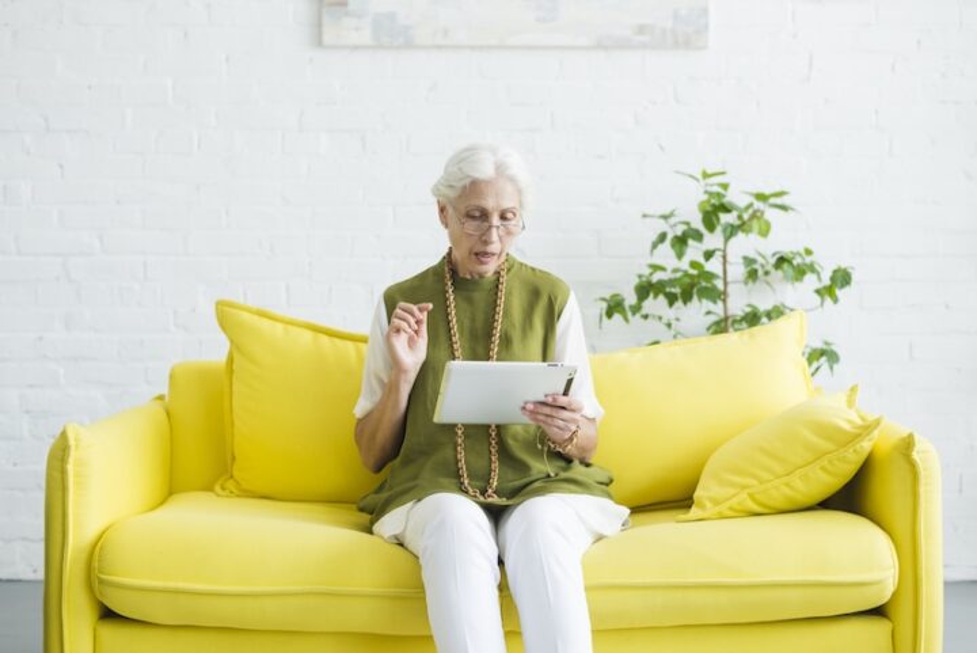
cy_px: 326
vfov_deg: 27.0
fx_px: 1358
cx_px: 488
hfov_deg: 39.6
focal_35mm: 50
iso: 320
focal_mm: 50
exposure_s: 1/160
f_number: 3.2
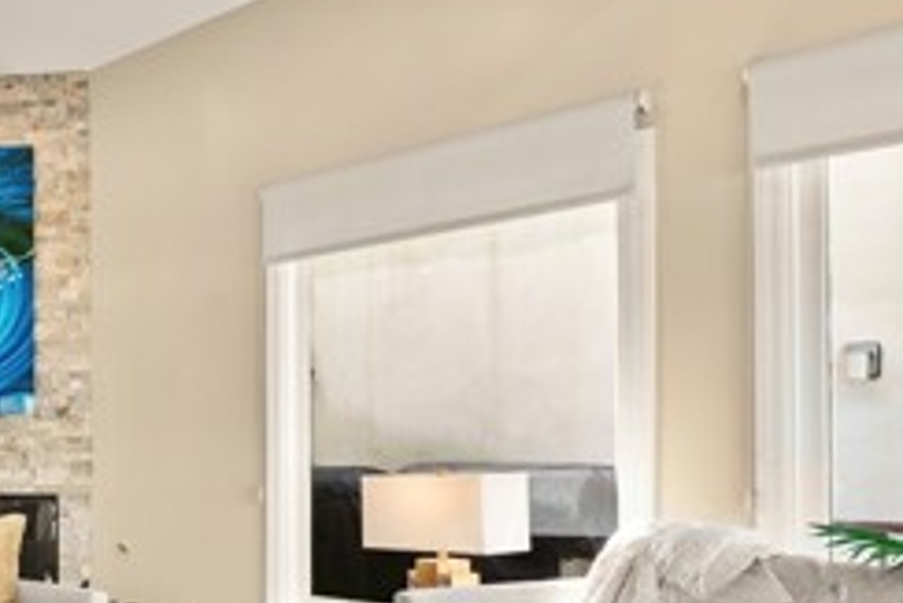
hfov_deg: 38.3
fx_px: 1054
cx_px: -96
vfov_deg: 31.4
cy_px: 442
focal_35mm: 42
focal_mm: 16
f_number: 8
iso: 160
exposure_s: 1/4
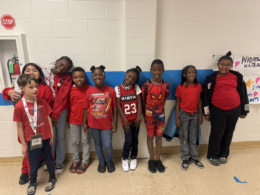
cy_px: 98
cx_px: 130
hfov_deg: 71.6
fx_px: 180
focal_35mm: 24
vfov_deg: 56.8
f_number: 1.78
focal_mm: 6.76
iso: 320
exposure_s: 1/60
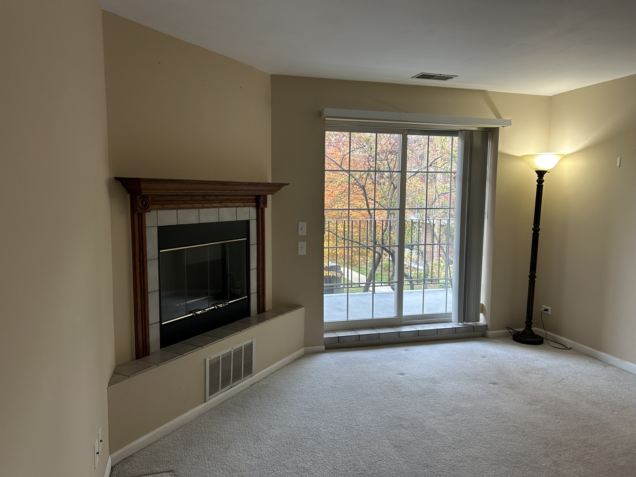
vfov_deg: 53.1
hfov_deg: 67.3
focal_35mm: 26
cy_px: 238
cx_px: 318
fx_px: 478
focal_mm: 5.7
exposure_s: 1/60
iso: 100
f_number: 1.5
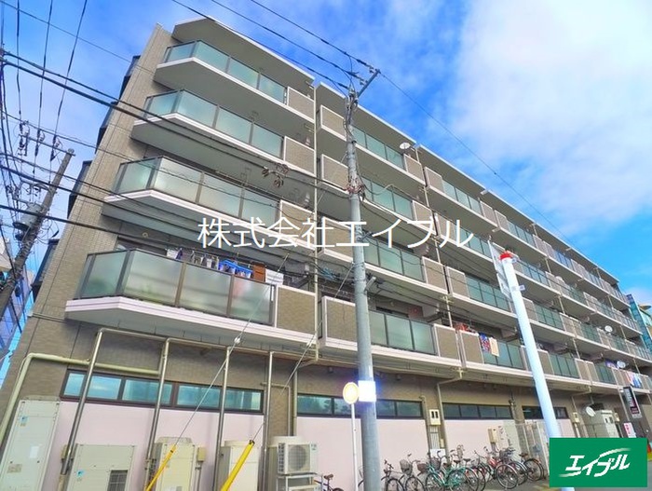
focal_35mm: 24
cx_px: 326
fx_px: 453
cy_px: 246
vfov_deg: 56.9
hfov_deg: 71.5
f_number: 4
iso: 400
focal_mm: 5.1
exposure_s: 1/800
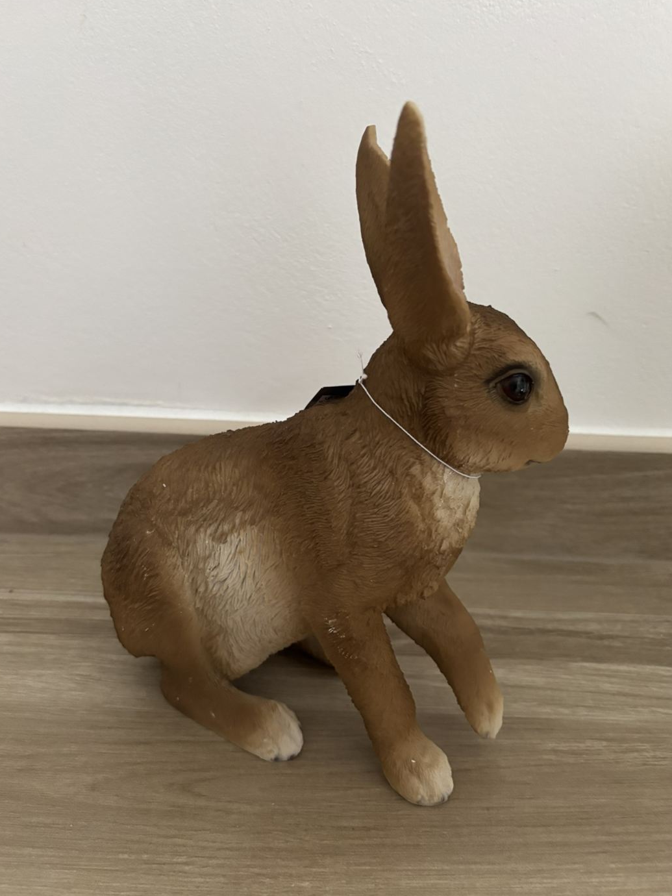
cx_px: 330
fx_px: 699
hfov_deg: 51.4
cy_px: 458
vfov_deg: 65.3
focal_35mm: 27
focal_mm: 5.96
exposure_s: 1/54
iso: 500
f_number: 1.6
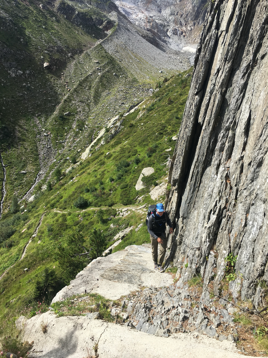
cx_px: 134
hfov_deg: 48.2
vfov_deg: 61.7
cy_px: 179
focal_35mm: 29
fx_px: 299
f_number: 2.2
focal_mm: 4.15
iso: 25
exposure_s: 1/1012
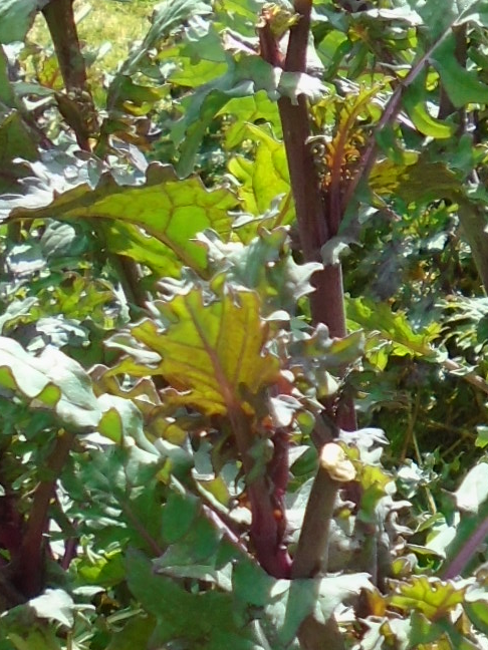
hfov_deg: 13.0
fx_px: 1955
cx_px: 850
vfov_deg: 18.9
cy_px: 273
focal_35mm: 104
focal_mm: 4.6
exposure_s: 1/400
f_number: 3.2
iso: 100
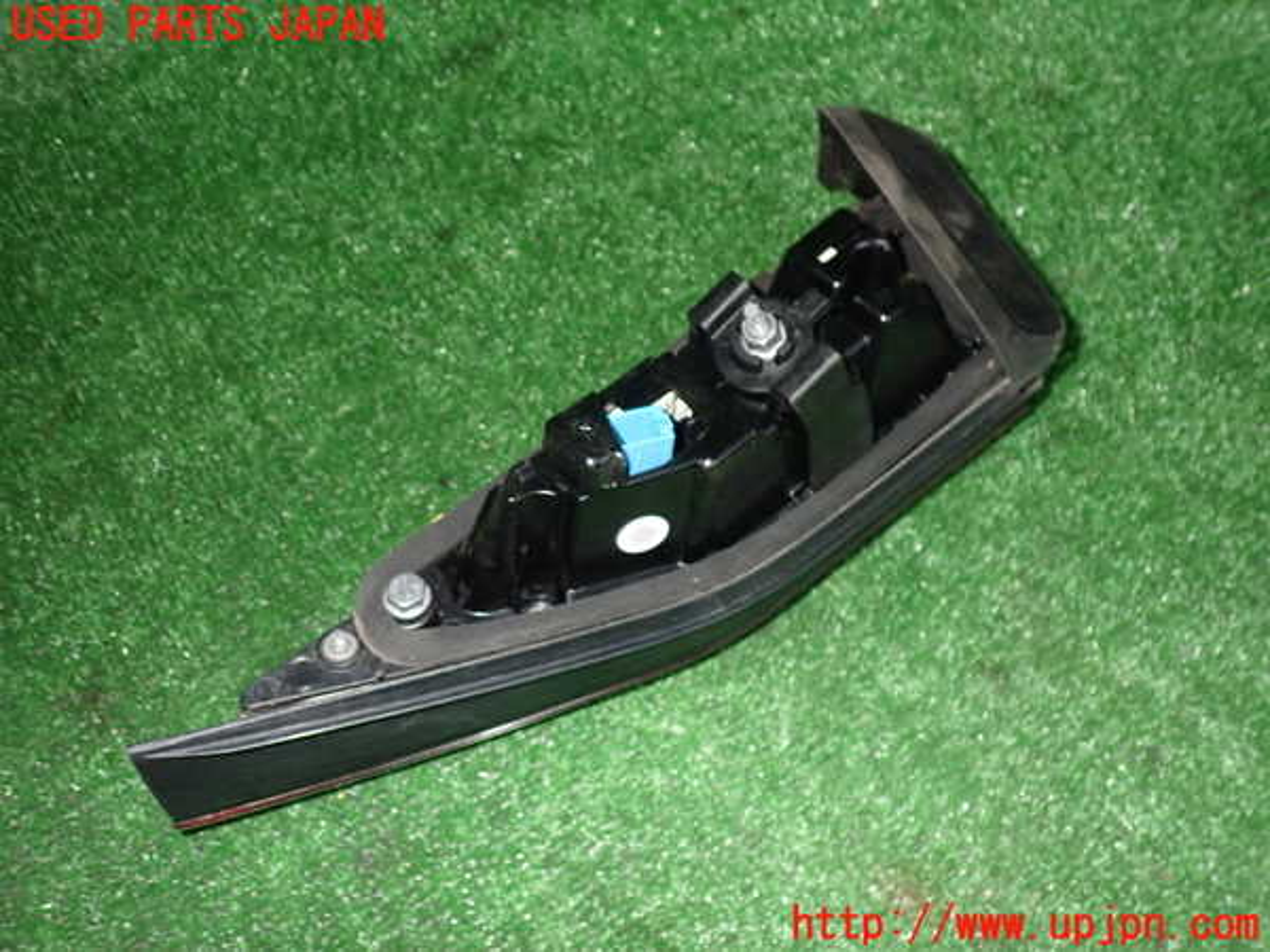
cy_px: 476
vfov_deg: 46.8
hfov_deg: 60.0
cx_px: 635
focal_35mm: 30
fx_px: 1101
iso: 800
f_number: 6.3
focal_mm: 5.4
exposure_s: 1/30
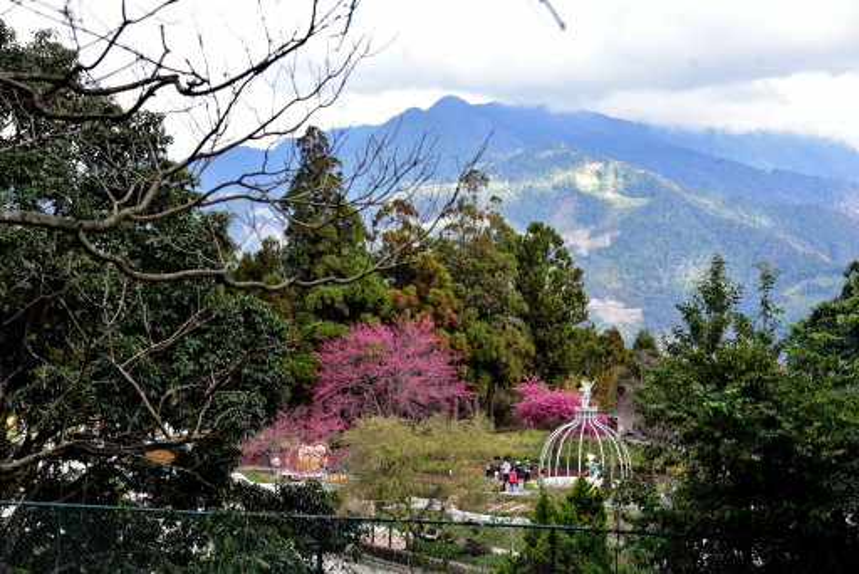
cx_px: 430
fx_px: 1552
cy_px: 287
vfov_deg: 20.9
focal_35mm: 65
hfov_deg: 30.9
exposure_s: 1/200
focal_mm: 65
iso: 400
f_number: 7.1
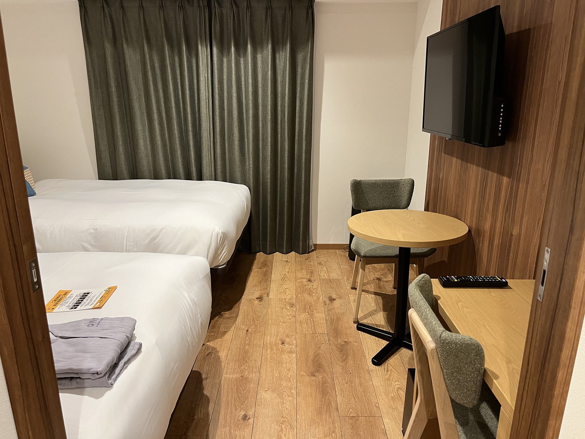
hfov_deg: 67.3
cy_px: 220
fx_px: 439
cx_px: 292
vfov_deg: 53.1
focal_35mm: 26
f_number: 1.6
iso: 200
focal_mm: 5.1
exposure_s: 1/60
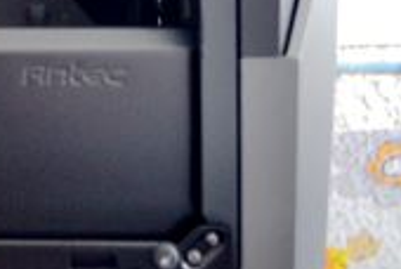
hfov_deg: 11.5
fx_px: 1886
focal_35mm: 169
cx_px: -257
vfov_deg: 7.8
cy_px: -294
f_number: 4
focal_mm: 24
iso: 400
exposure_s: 1/10
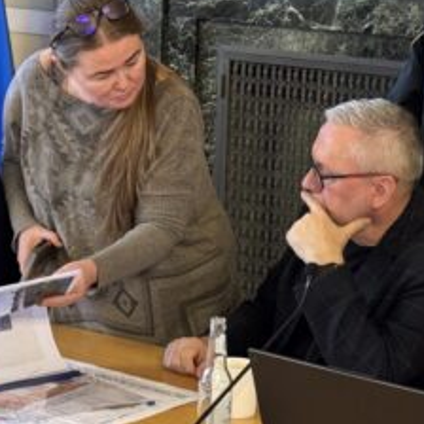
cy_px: 286
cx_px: 178
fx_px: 1829
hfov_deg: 13.2
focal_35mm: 132
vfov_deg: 13.2
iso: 200
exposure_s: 1/33
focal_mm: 6.76
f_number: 1.78
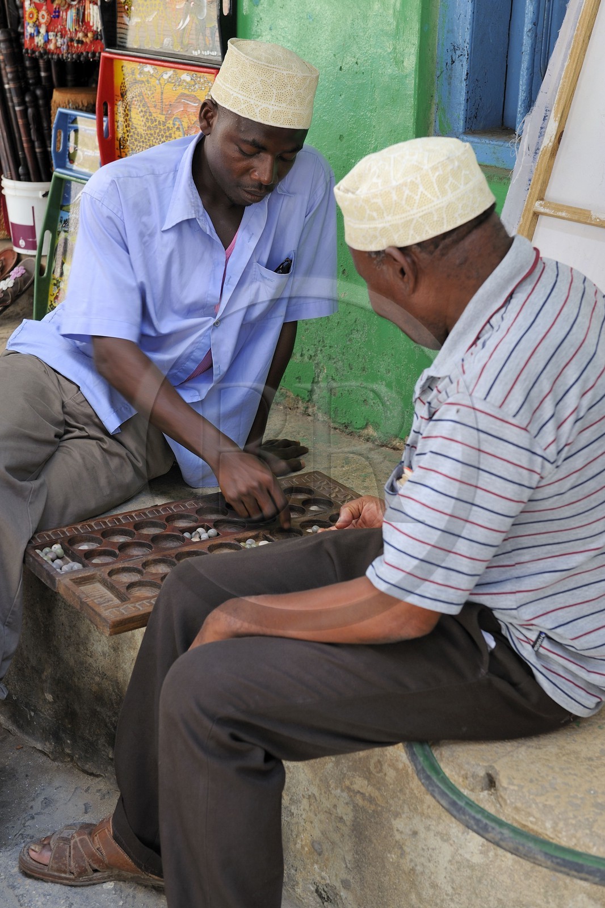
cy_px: 454
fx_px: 1311
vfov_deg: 38.2
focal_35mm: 52
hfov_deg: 26.0
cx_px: 302
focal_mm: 52
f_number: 4.5
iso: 200
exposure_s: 1/50
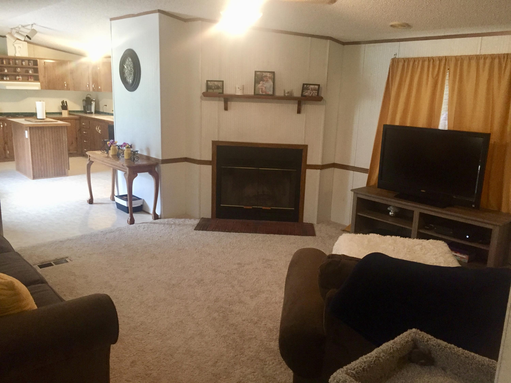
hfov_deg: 61.7
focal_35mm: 29
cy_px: 192
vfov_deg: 48.2
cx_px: 256
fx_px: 428
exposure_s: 1/24
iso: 250
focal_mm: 4.15
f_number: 2.2
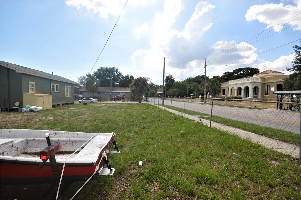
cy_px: 100
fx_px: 125
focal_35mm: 15
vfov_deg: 77.2
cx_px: 150
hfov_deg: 100.5
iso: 100
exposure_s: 1/200
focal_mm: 10
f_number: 9
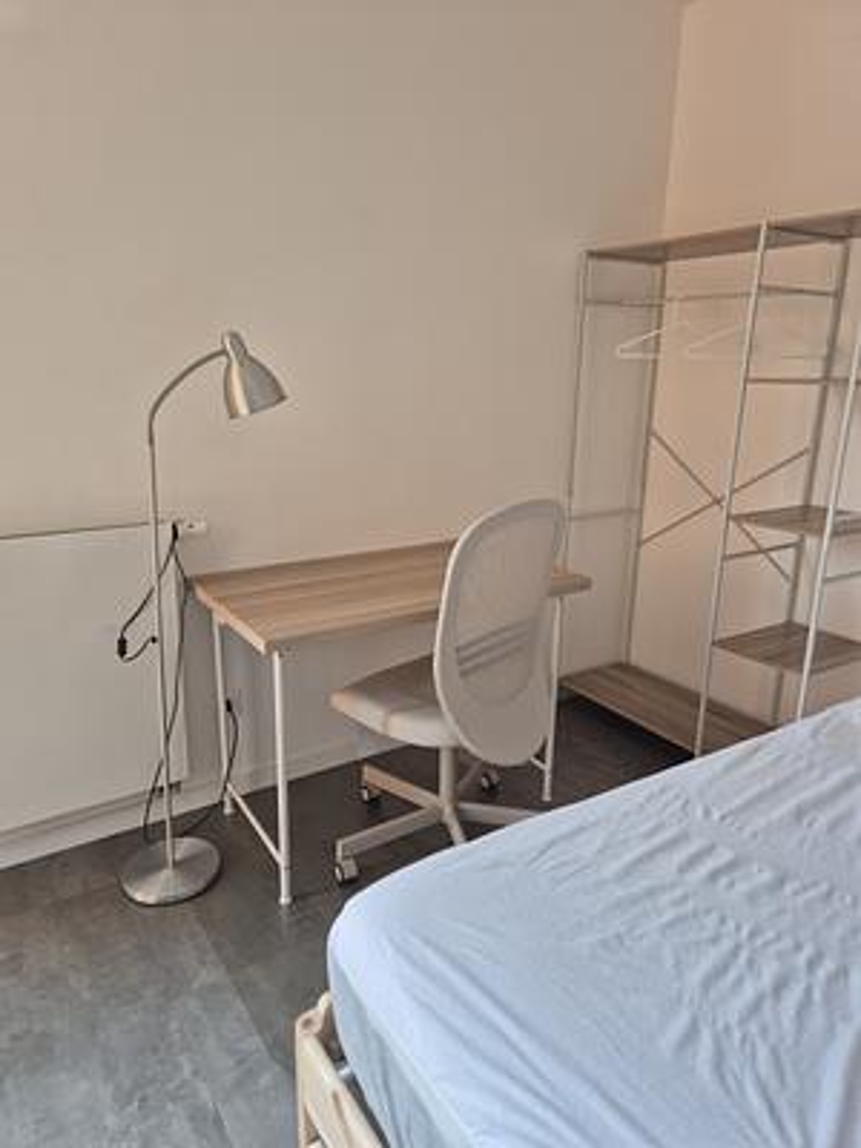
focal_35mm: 23
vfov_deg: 73.9
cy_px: 574
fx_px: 763
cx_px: 430
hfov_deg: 58.9
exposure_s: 1/180
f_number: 1.8
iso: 200
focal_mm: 5.4
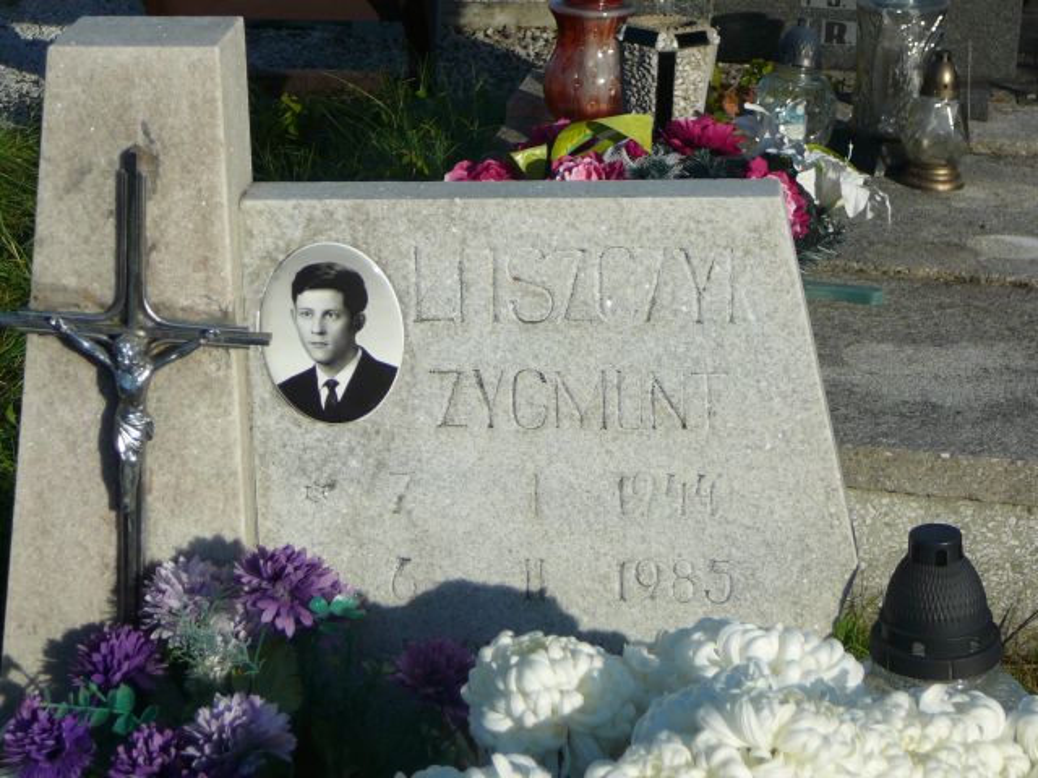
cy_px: 389
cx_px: 519
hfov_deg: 22.5
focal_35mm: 87
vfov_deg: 17.0
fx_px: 2609
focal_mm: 13
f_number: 3.8
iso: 80
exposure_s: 1/1000
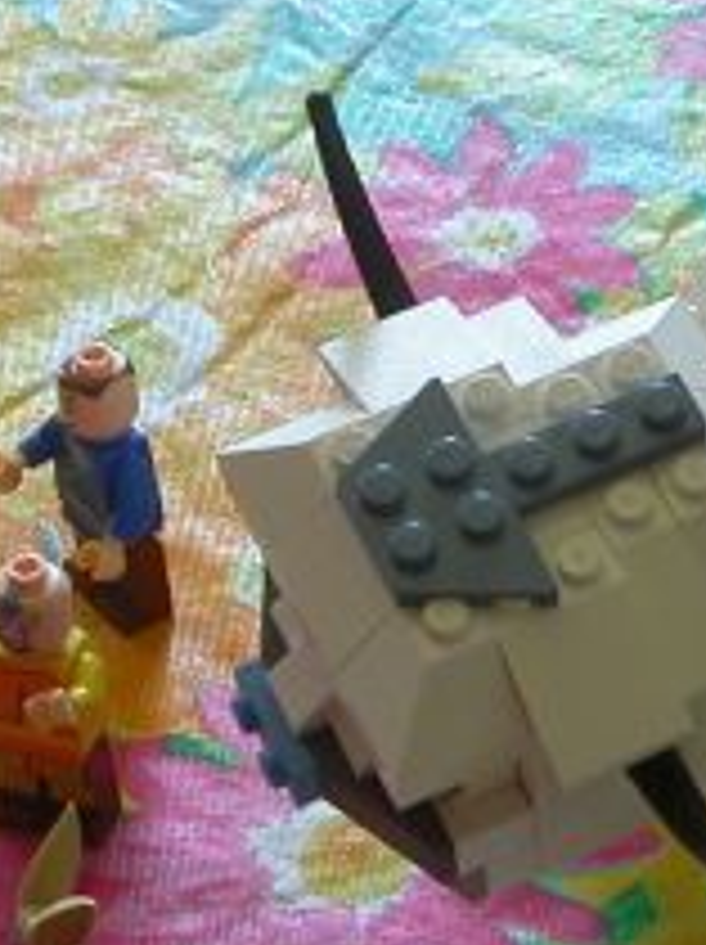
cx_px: 976
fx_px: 4523
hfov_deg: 8.8
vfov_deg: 11.9
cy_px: 396
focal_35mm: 166
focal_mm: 8.9
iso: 100
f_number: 3.4
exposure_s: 1/18.3
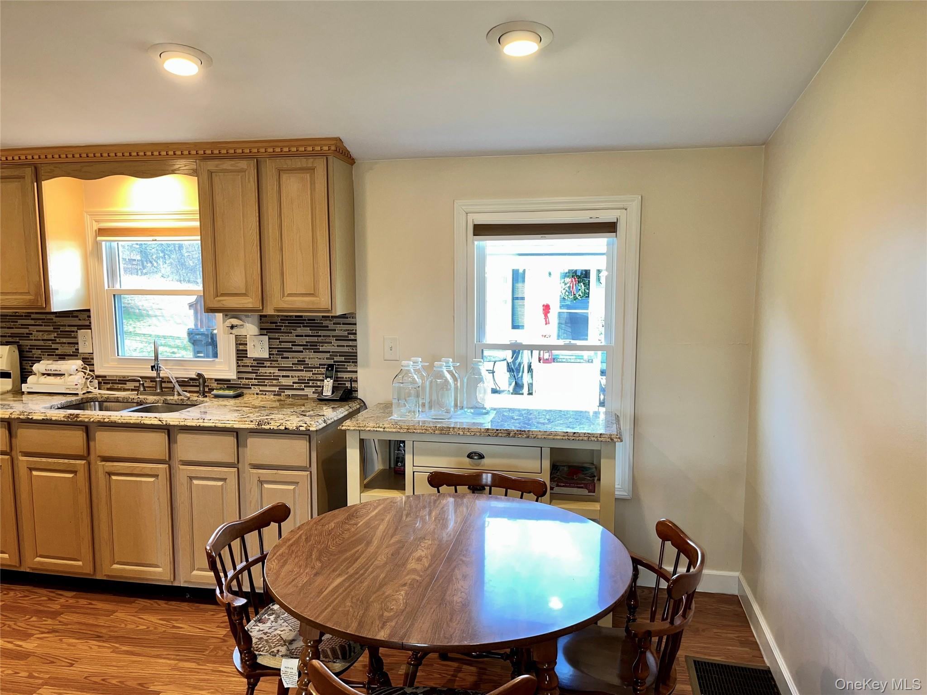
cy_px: 348
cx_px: 464
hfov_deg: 67.3
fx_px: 696
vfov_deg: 53.1
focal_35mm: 26
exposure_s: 1/31
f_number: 1.6
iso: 40
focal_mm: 5.1
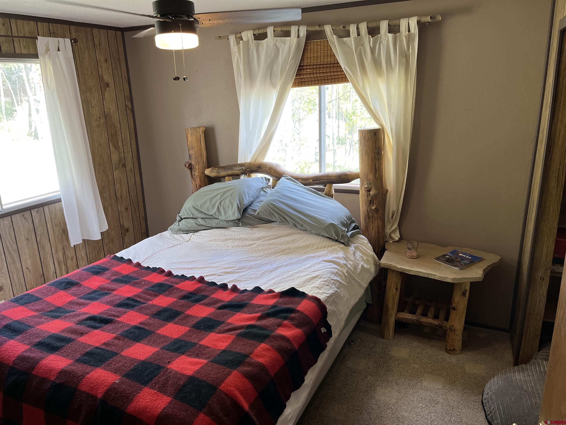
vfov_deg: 53.1
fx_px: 425
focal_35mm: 26
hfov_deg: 67.3
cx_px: 283
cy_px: 212
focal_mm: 5.1
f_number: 1.6
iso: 125
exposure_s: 1/120
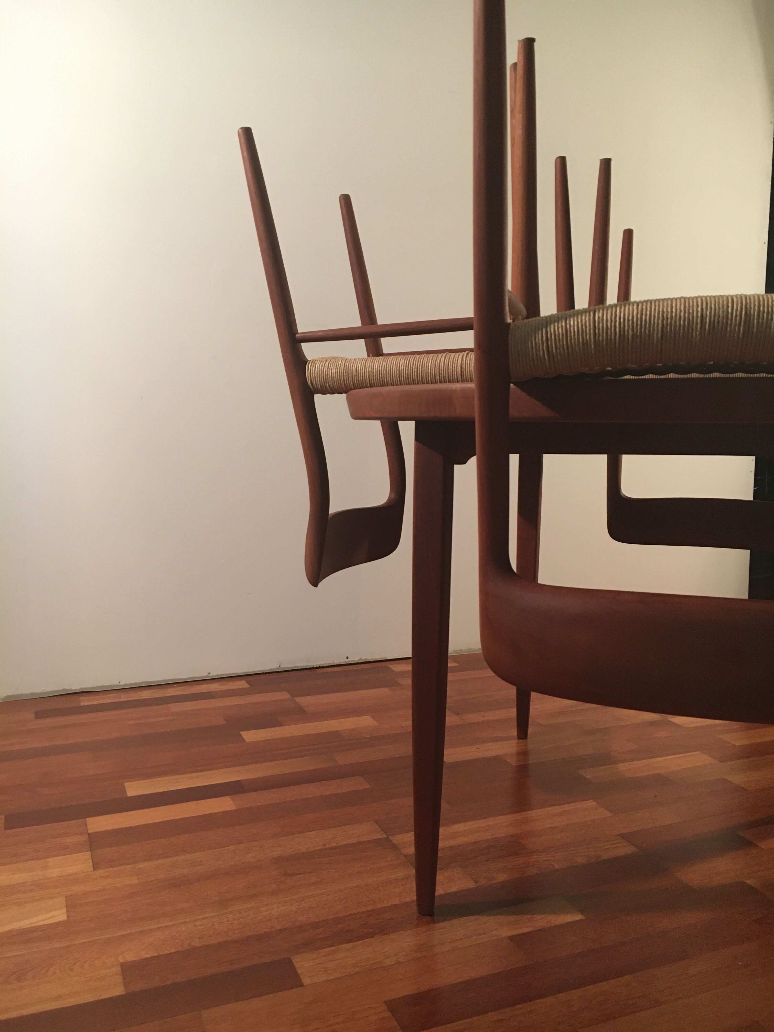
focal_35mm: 29
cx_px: 387
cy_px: 516
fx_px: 865
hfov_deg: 48.2
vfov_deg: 61.7
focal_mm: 4.15
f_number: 2.2
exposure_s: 1/33
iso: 200
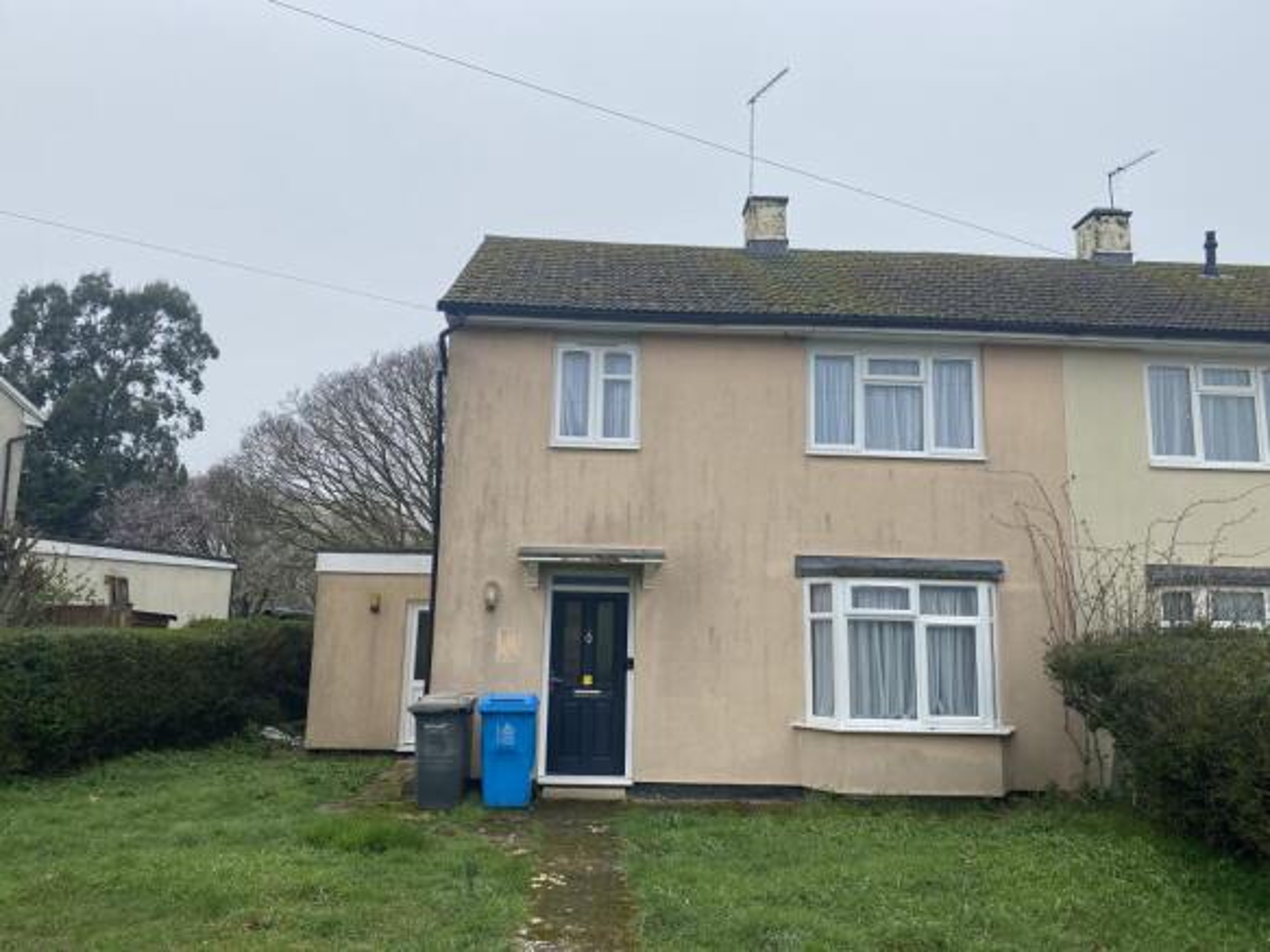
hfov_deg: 67.3
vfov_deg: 53.0
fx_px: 954
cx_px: 635
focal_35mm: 26
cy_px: 476
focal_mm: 4.25
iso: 32
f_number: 1.8
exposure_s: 1/1287
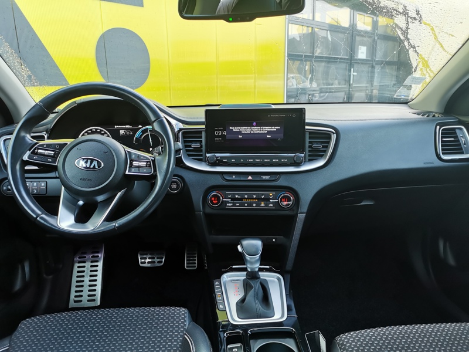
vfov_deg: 51.4
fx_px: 366
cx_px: 234
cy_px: 176
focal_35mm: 27
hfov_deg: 65.3
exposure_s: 1/100
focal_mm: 5.58
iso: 160
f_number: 1.8
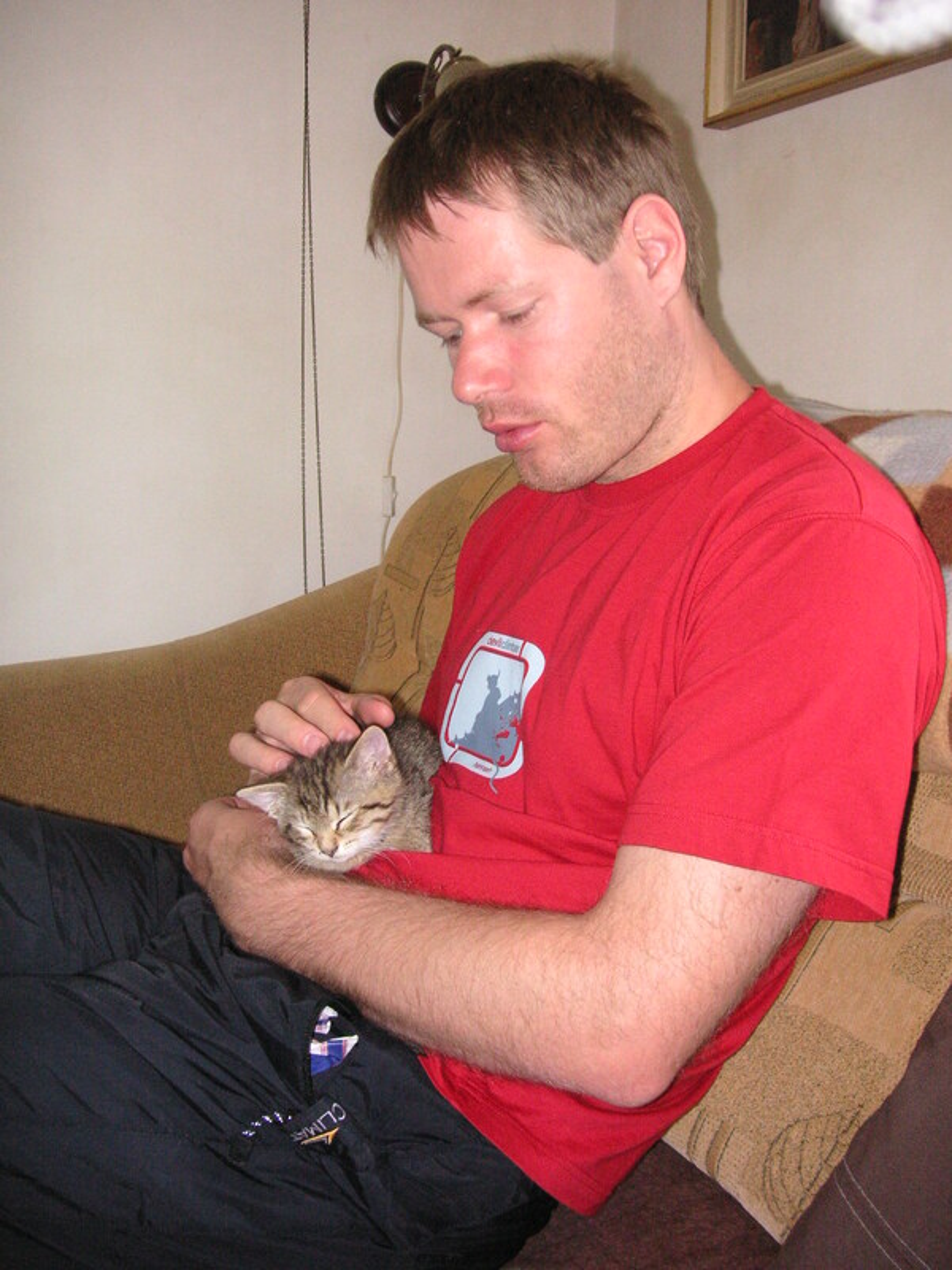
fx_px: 1357
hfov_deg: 38.7
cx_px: 476
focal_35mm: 37
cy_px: 635
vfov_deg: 50.1
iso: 160
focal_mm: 6.1
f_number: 2.8
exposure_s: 1/45
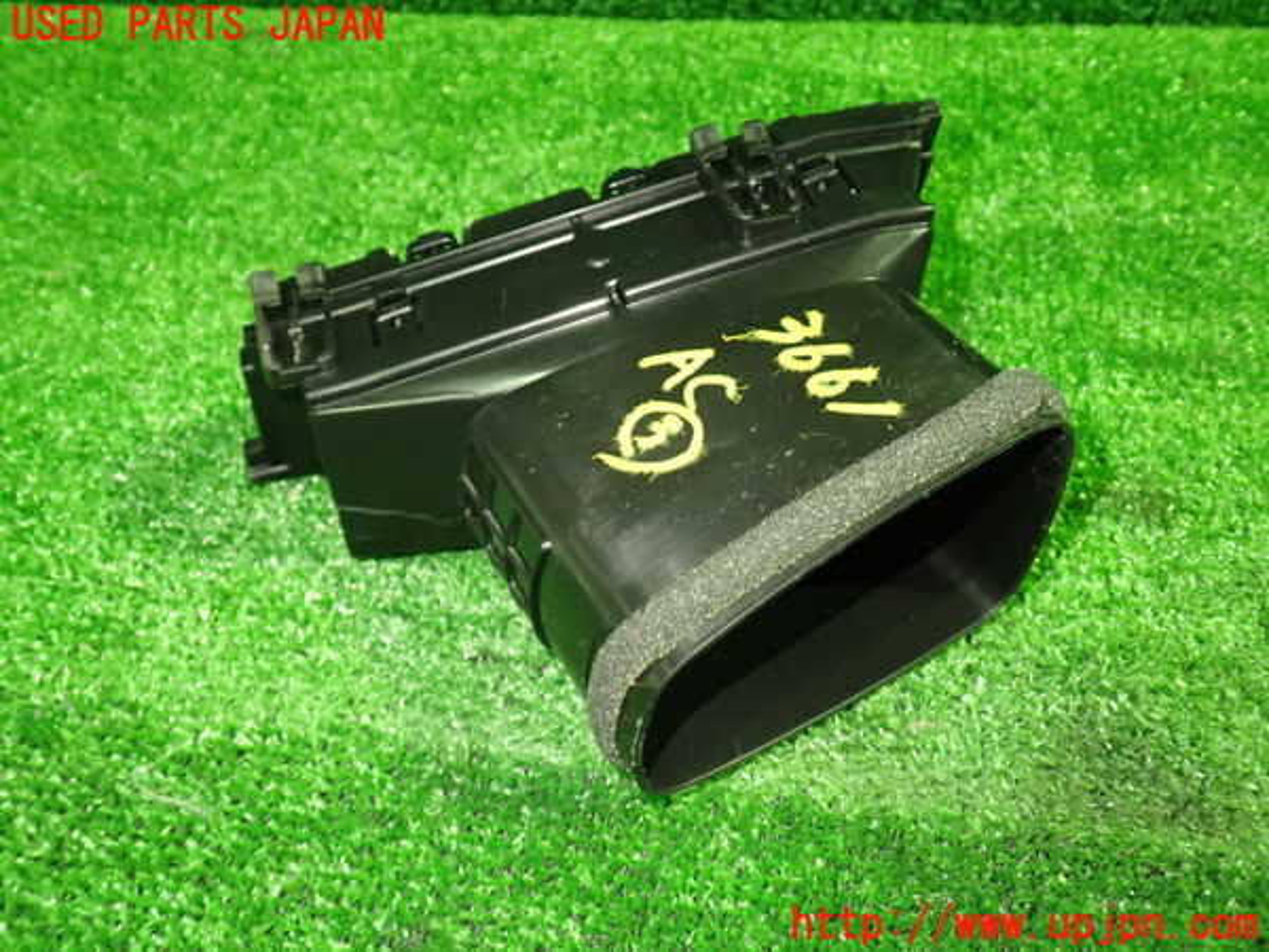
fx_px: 1100
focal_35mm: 30
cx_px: 634
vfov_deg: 46.8
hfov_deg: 60.0
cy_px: 476
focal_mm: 5.4
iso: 800
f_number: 2.3
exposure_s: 1/30
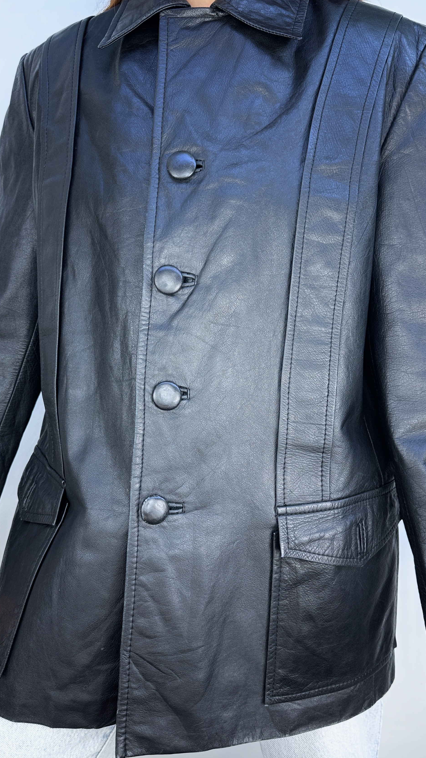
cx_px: 218
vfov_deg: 66.0
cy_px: 354
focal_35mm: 29
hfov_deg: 40.2
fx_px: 582
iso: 64
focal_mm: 6.86
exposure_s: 1/114
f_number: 1.78
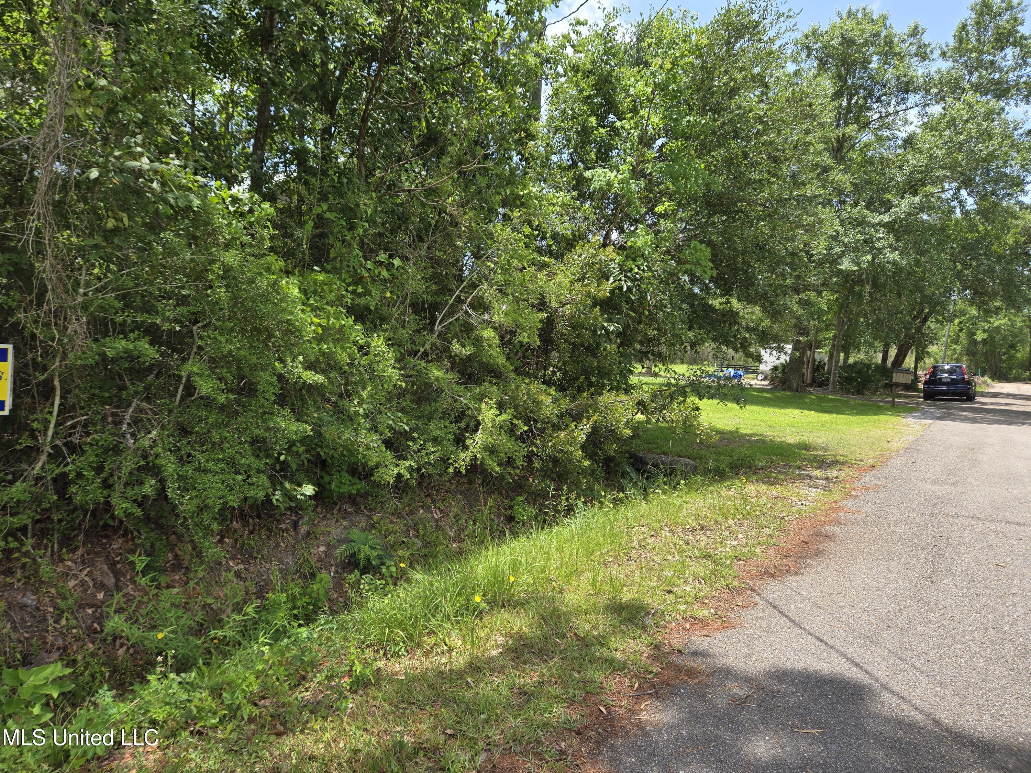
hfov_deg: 73.9
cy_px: 386
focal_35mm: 23
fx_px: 685
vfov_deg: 58.9
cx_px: 516
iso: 25
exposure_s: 1/767
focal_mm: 5.4
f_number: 1.8
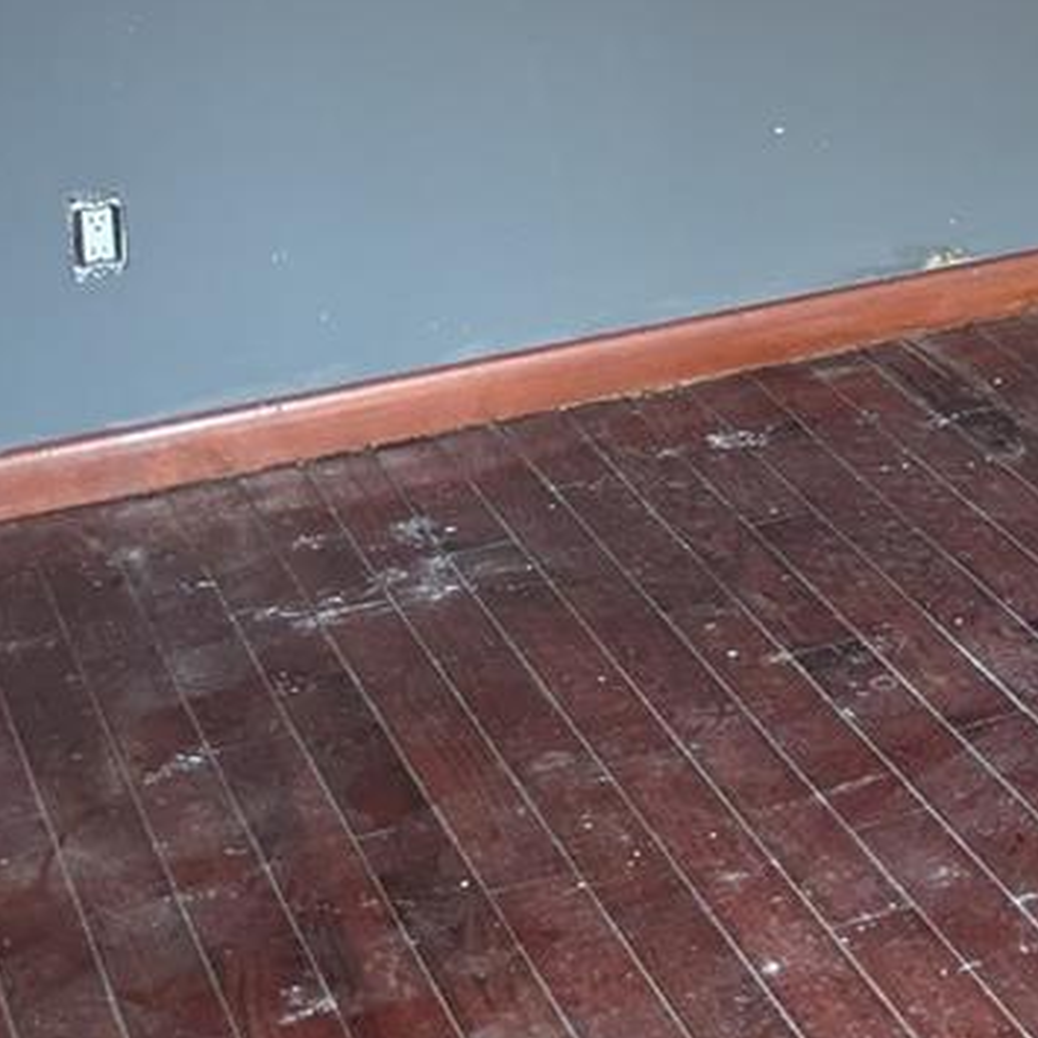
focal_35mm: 96
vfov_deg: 16.9
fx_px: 3257
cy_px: -387
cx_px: 1397
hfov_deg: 16.9
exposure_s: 1/30
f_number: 1.89
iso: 284
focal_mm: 5.43
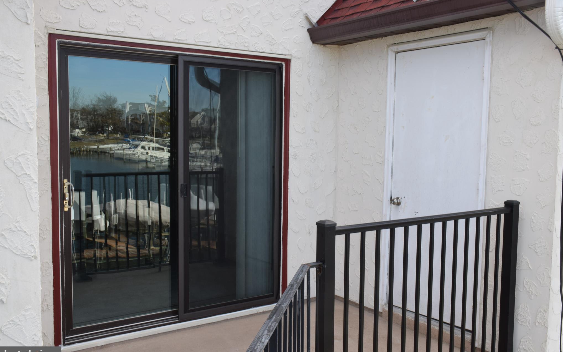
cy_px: 177
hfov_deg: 52.8
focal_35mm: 37
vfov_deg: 34.4
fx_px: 568
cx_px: 283
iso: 400
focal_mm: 24
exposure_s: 1/60
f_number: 18
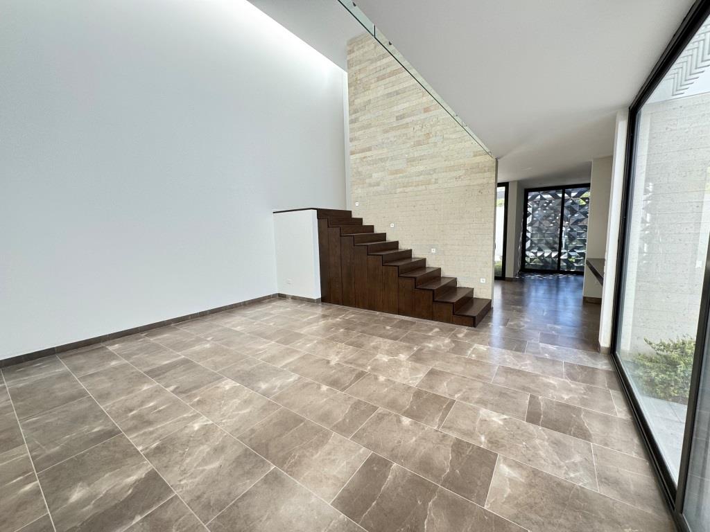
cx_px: 355
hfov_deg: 102.1
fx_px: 287
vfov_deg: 85.7
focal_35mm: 14
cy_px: 266
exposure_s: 1/99
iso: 80
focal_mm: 2.22
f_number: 2.2
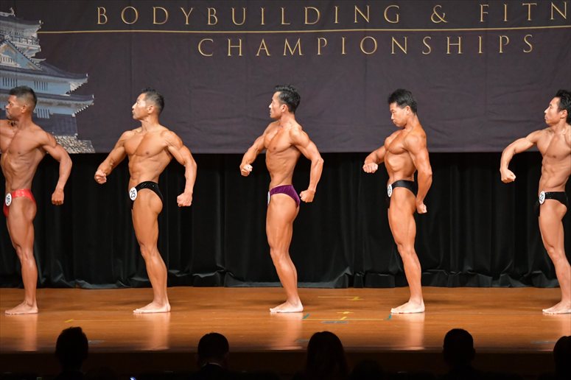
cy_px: 190
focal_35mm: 202
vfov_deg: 6.8
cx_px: 286
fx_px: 3202
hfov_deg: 10.2
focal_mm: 135
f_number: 5.6
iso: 6400
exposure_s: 1/400
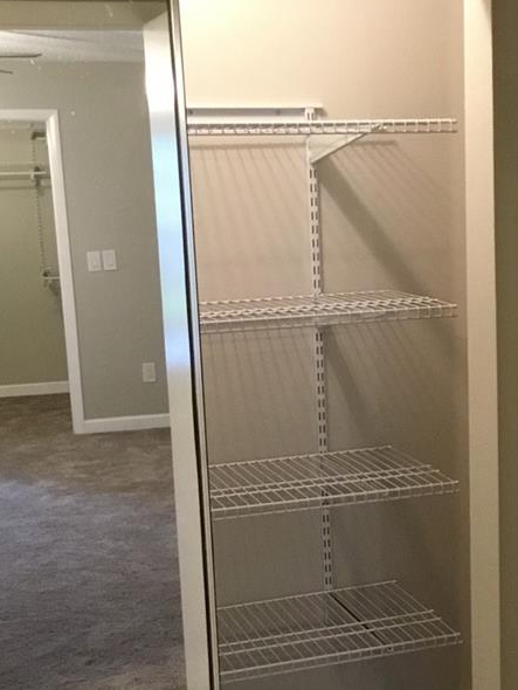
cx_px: 378
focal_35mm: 63
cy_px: 422
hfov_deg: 23.1
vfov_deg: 30.6
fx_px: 1256
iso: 200
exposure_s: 1/30
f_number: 2.4
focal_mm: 3.3
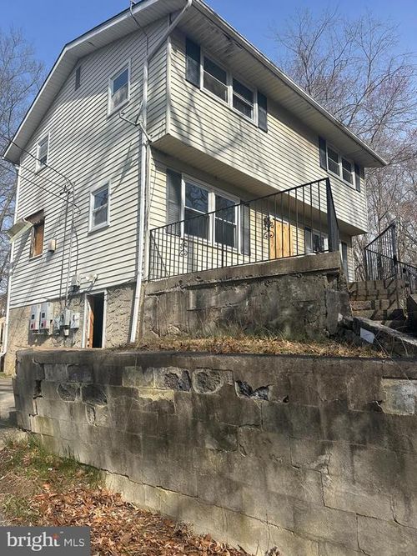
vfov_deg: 71.6
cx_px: 208
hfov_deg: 56.8
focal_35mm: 24
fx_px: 386
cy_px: 278
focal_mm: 6.86
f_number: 1.78
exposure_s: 1/4016
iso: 80
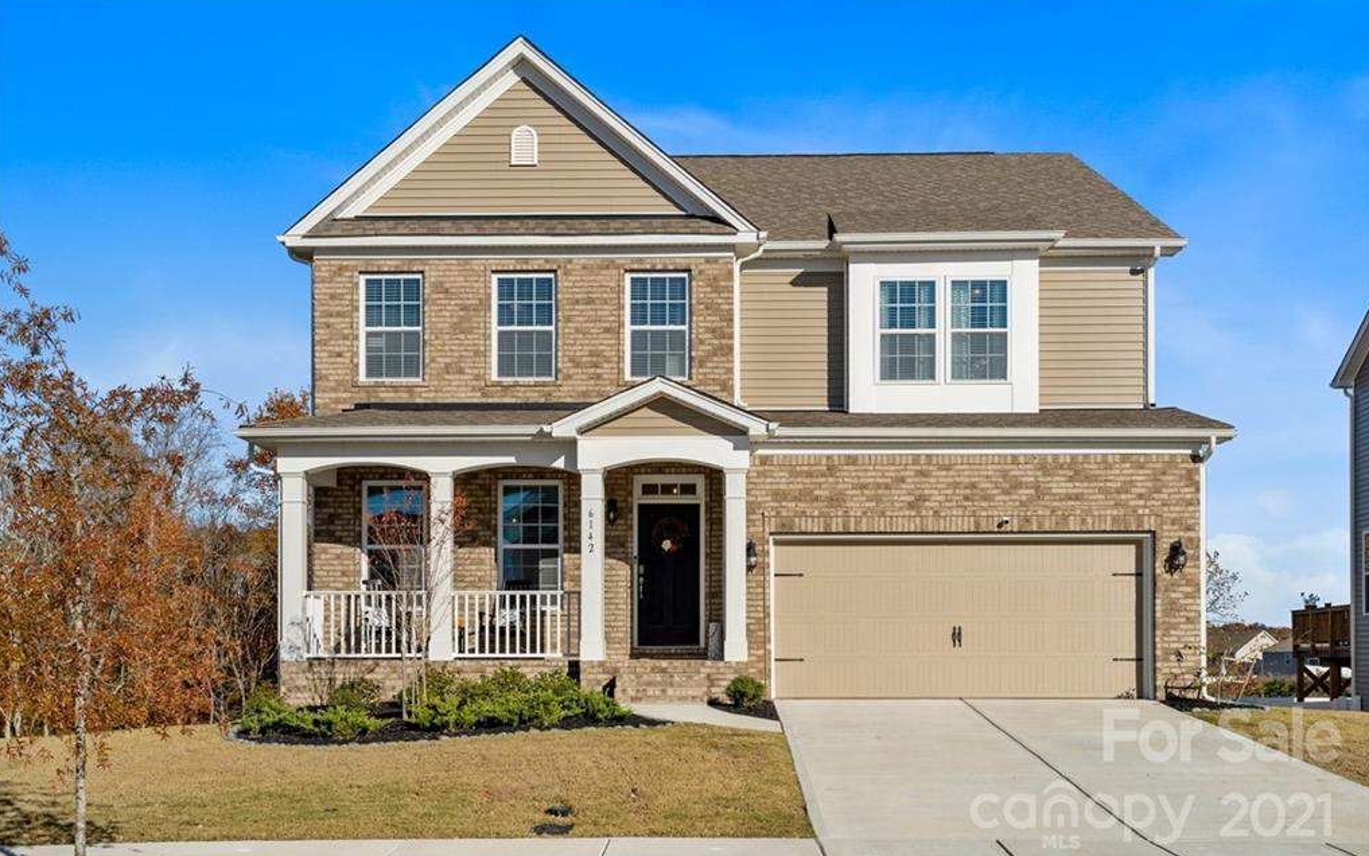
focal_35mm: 41
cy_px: 445
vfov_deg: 31.3
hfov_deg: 48.2
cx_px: 684
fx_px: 1530
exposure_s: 1/320
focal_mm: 40
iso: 100
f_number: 7.1
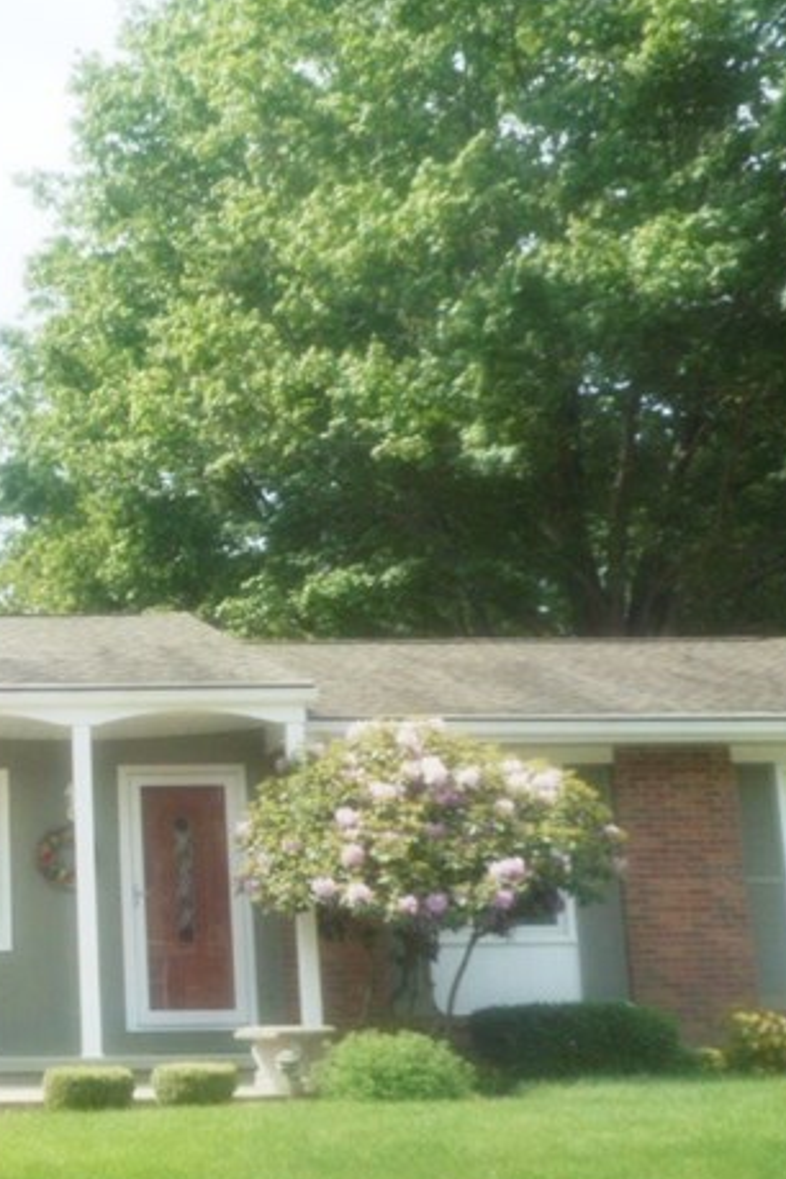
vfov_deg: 34.5
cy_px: 596
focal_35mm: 58
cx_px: -80
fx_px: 1899
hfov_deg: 22.1
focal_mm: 4.5
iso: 80
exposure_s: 1/500
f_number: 3.7
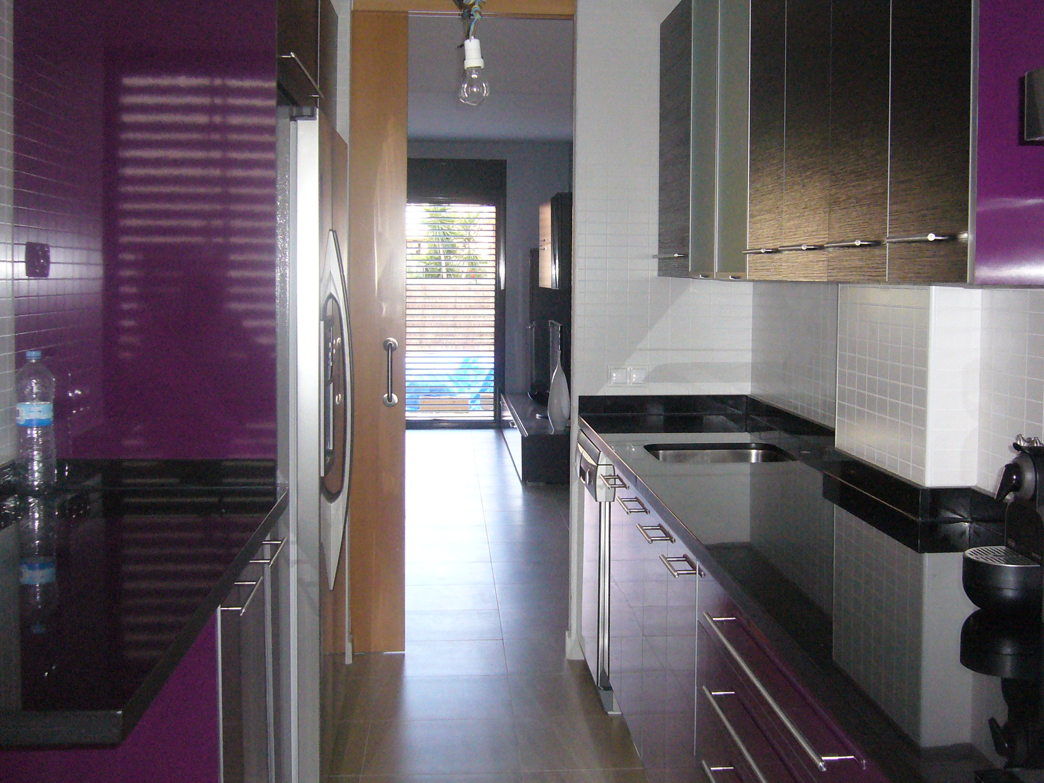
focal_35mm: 41
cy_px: 339
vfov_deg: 35.1
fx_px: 1237
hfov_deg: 45.7
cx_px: 579
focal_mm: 5.8
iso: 320
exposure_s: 1/60
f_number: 2.8
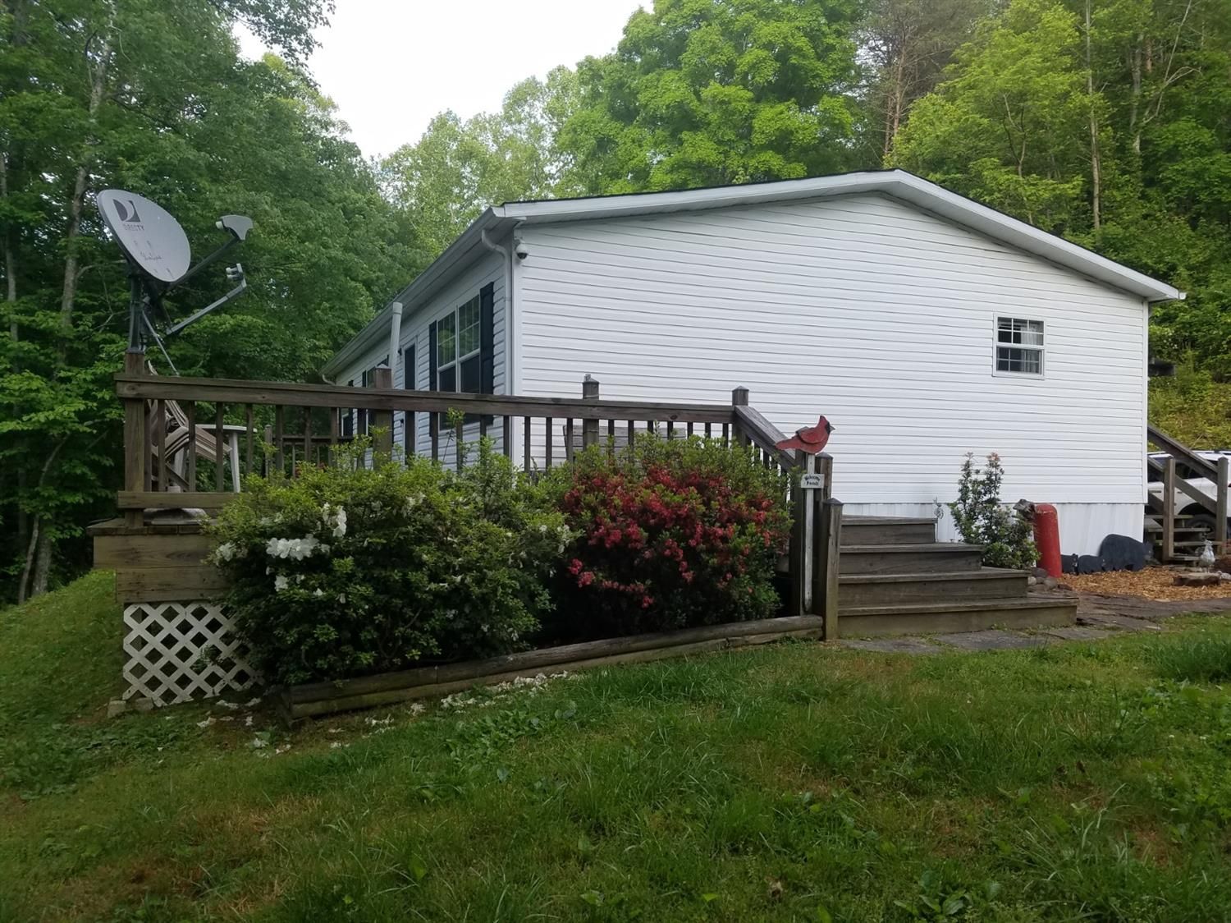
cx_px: 616
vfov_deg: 53.0
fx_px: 924
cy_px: 462
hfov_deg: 67.3
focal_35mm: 26
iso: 50
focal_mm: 4.2
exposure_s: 1/357
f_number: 1.7
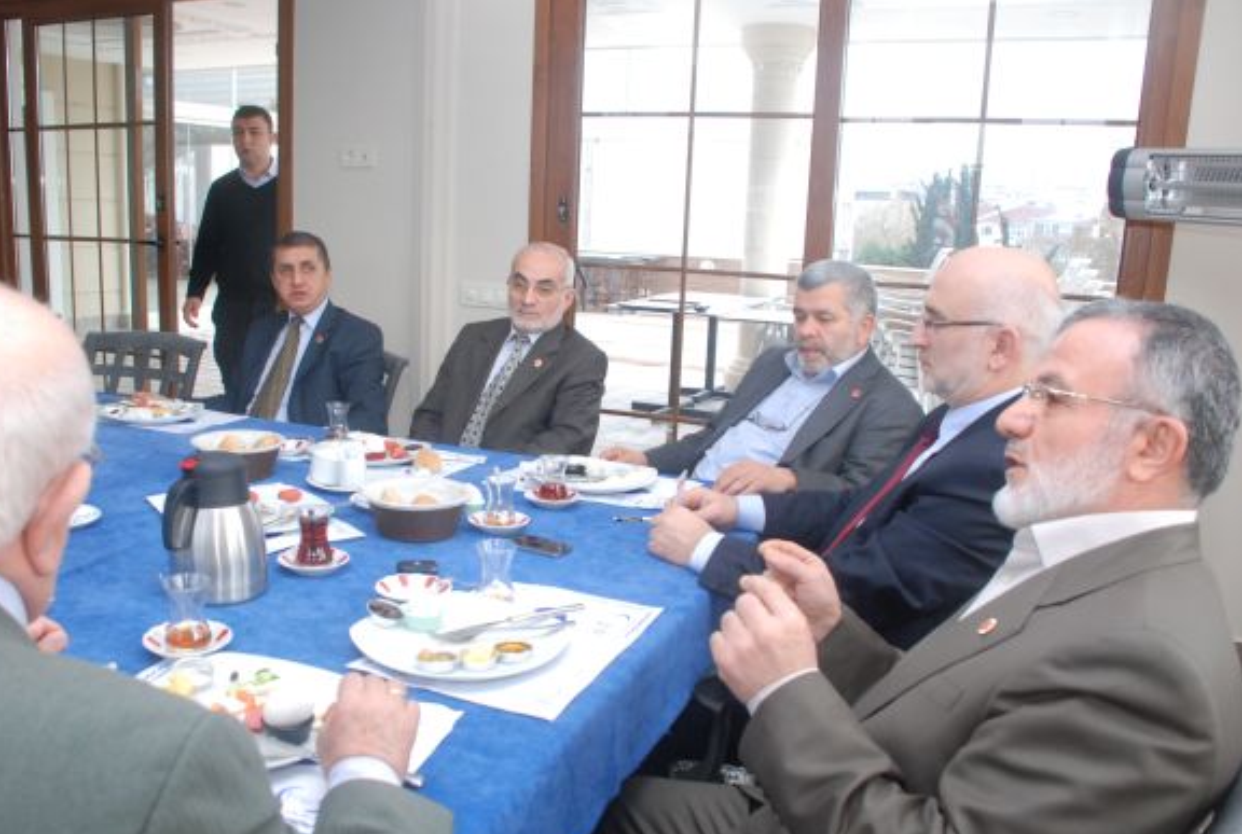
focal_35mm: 30
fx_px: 1037
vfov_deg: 43.8
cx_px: 556
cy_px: 459
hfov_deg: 61.7
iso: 1000
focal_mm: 18
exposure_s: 1/160
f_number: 7.1
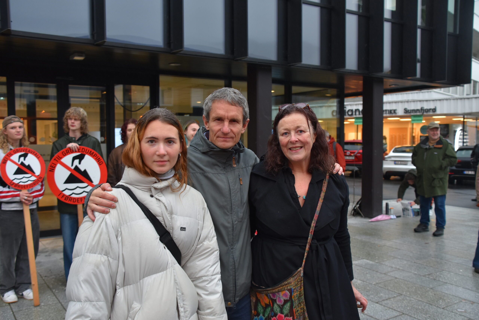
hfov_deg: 57.2
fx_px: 439
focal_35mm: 33
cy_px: 160
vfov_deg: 40.0
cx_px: 240
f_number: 3.5
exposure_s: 1/60
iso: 400
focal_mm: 22
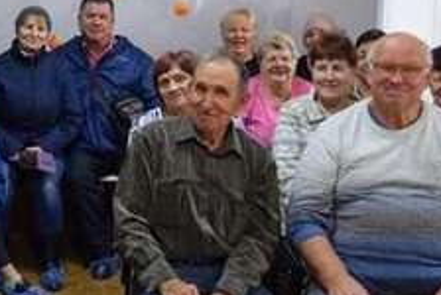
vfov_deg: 16.7
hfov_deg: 24.7
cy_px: 37
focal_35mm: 81
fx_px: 994
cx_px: 108
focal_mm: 22
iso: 900
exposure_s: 1/60
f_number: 3.5
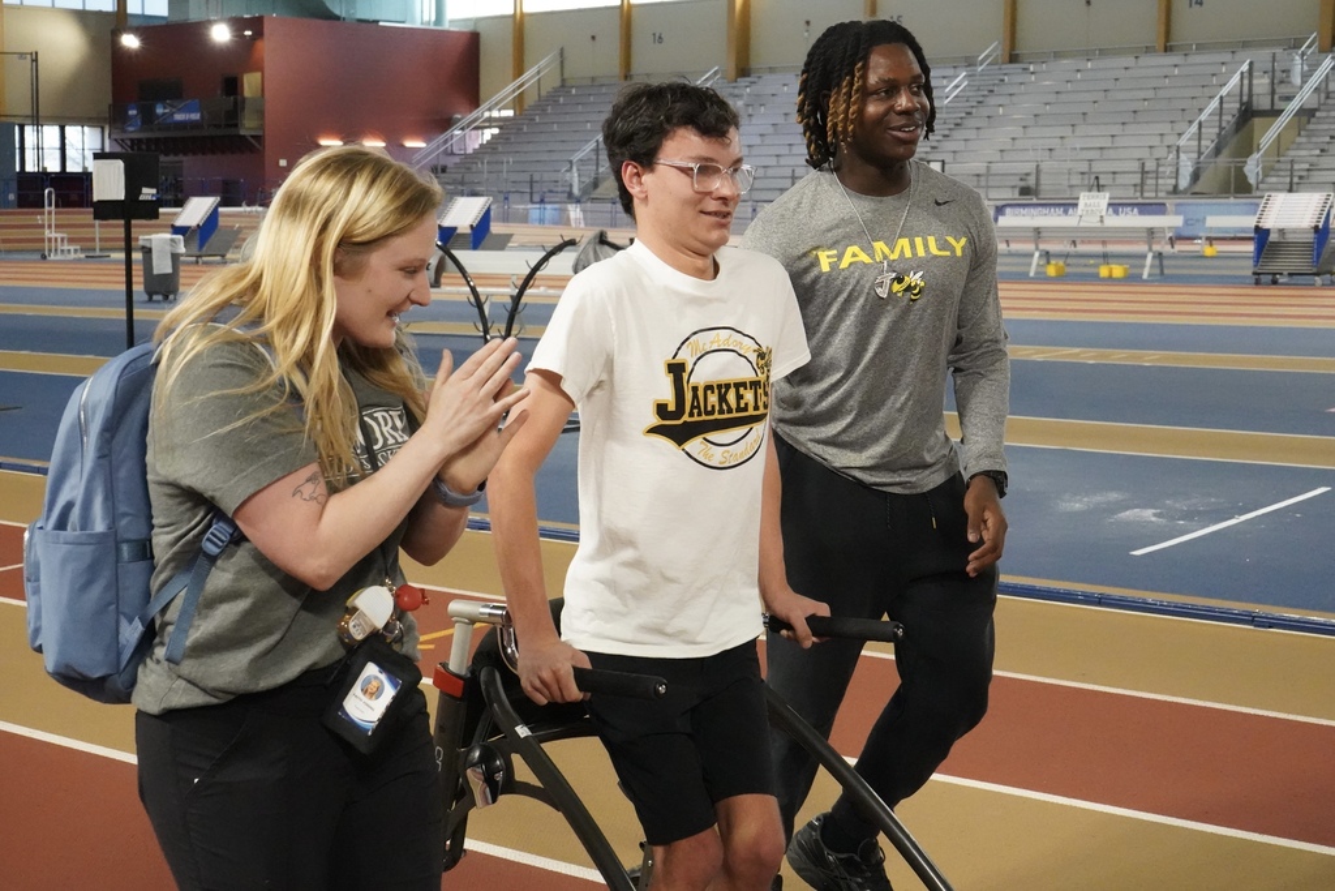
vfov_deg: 28.1
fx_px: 1780
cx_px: 668
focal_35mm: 48
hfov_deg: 41.1
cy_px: 446
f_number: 9
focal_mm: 48
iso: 20000
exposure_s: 1/1000
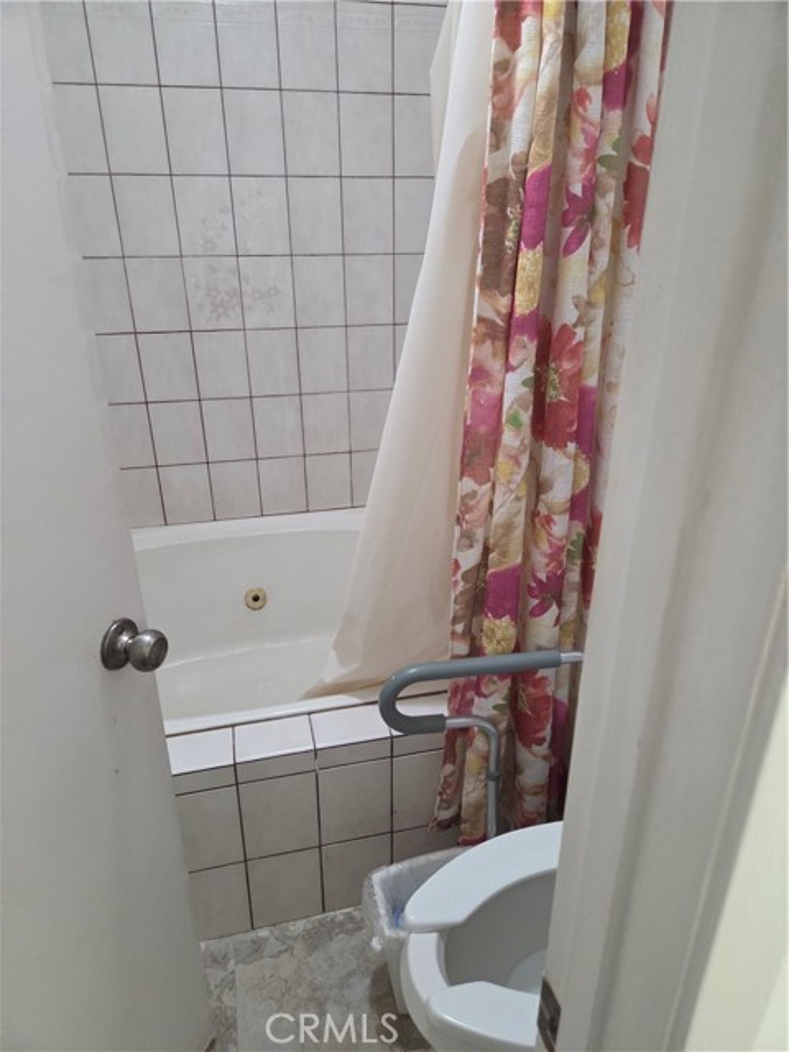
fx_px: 699
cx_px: 394
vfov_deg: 73.9
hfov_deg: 58.9
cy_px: 526
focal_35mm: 23
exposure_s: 1/120
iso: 1250
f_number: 1.8
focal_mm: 5.4
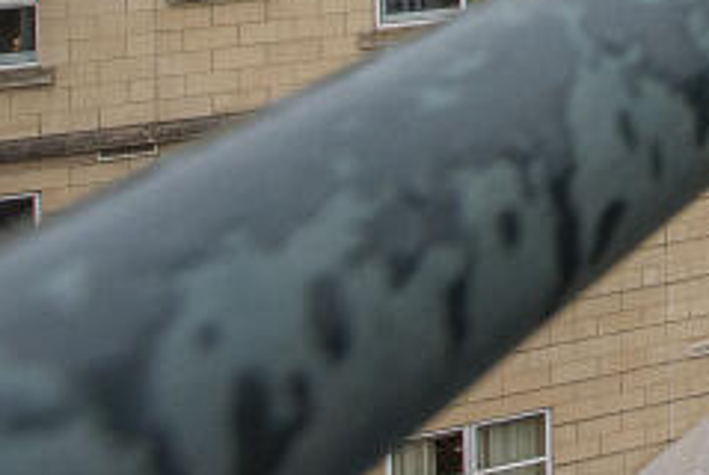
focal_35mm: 60
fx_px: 1183
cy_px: -383
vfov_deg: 18.0
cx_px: 1228
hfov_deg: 22.4
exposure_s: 1/1250
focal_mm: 14
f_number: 6.3
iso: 320
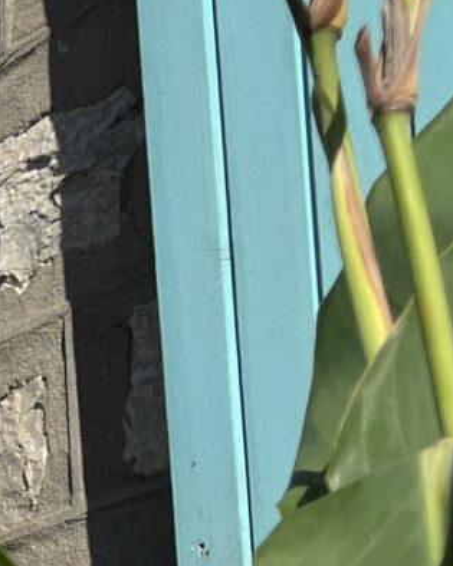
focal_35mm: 132
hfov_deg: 10.3
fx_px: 2213
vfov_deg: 14.0
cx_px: -603
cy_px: 753
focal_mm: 5.1
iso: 50
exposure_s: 1/7874
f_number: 1.6
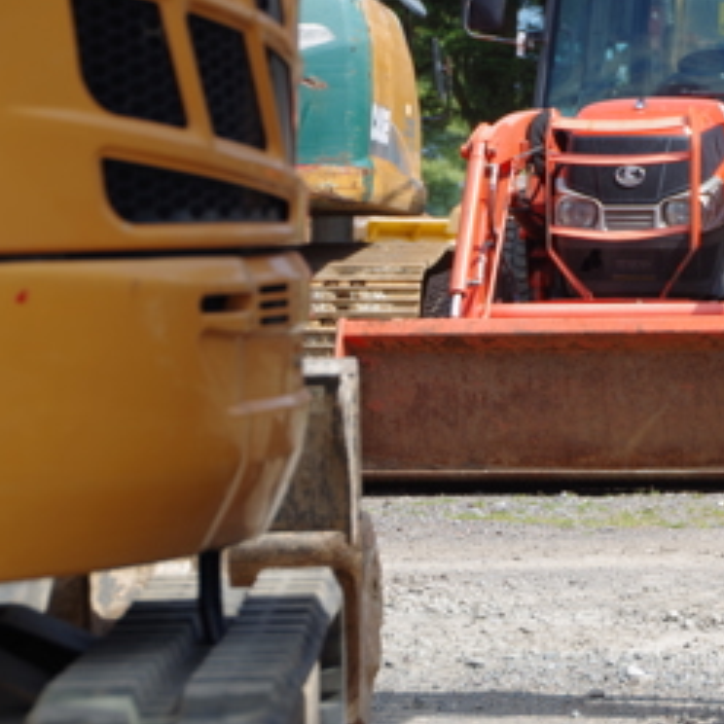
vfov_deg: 8.4
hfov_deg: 8.4
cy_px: 311
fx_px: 4922
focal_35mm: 208
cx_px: 619
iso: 100
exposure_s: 1/320
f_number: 6.3
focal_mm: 88
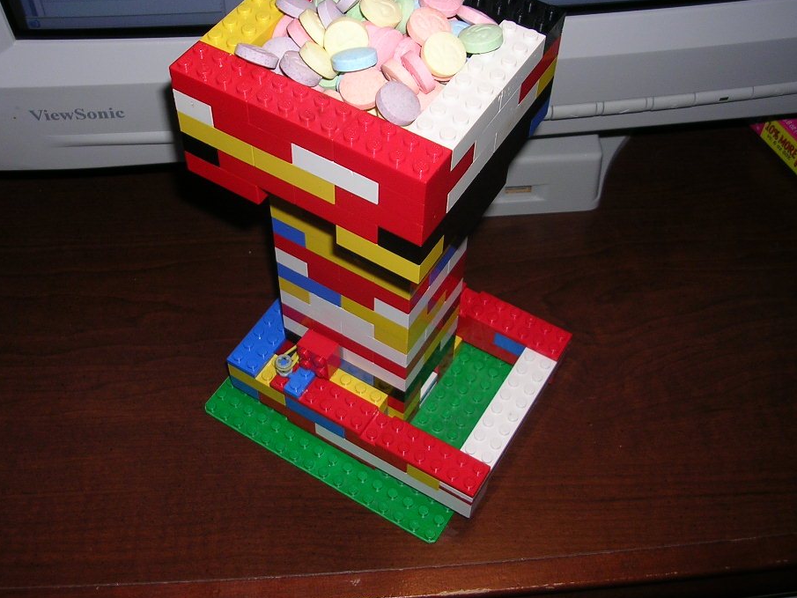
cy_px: 262
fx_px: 990
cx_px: 361
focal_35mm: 43
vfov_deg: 33.6
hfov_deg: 43.8
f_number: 2.8
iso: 50
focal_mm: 5.8
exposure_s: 1/60.1
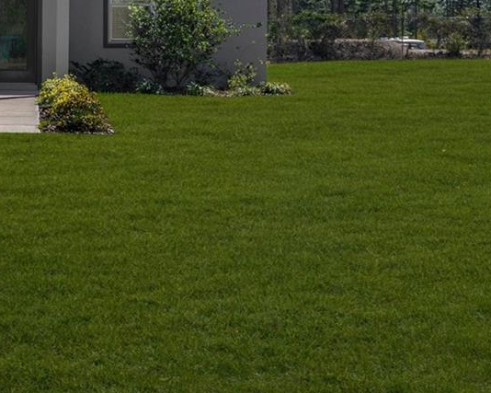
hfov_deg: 28.0
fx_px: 857
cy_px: 64
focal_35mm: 59
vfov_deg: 25.2
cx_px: -98
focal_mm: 21
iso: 125
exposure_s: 1/200
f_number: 5
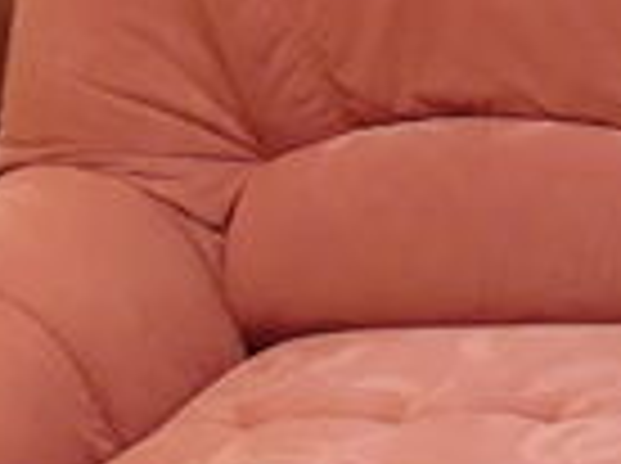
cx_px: 976
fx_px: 1683
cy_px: 297
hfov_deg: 18.2
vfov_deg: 15.7
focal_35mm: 94
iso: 250
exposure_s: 1/17
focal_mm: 2.91
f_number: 1.9
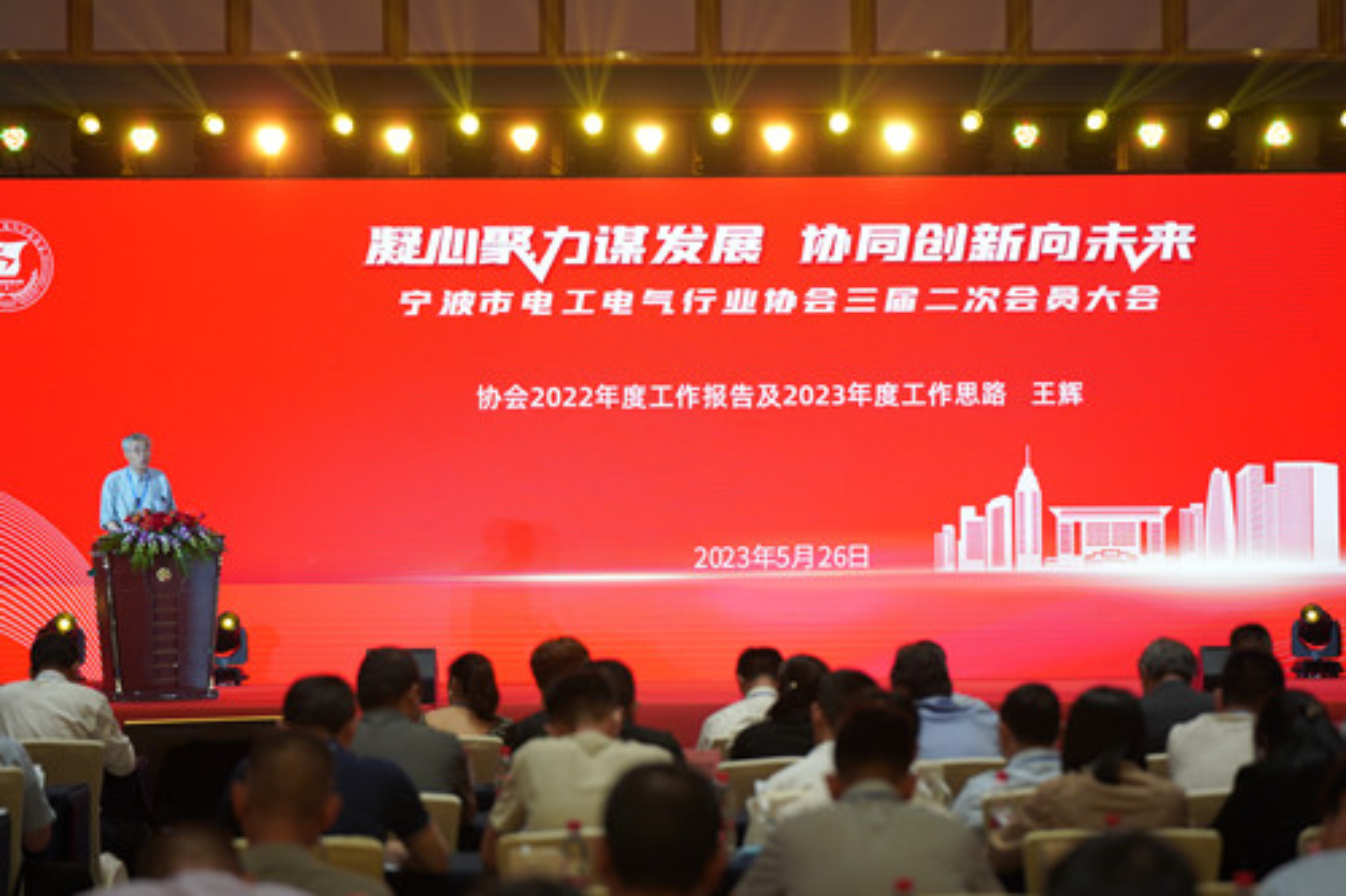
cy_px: 448
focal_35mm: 91
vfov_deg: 15.0
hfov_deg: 22.4
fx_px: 3401
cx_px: 673
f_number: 2.8
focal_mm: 91
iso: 500
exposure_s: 1/160
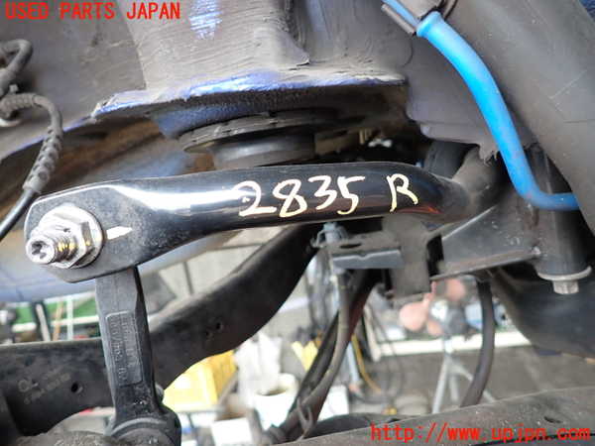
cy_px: 223
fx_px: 430
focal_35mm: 25
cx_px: 298
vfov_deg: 54.9
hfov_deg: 69.4
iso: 200
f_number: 2
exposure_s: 1/80
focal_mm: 4.5
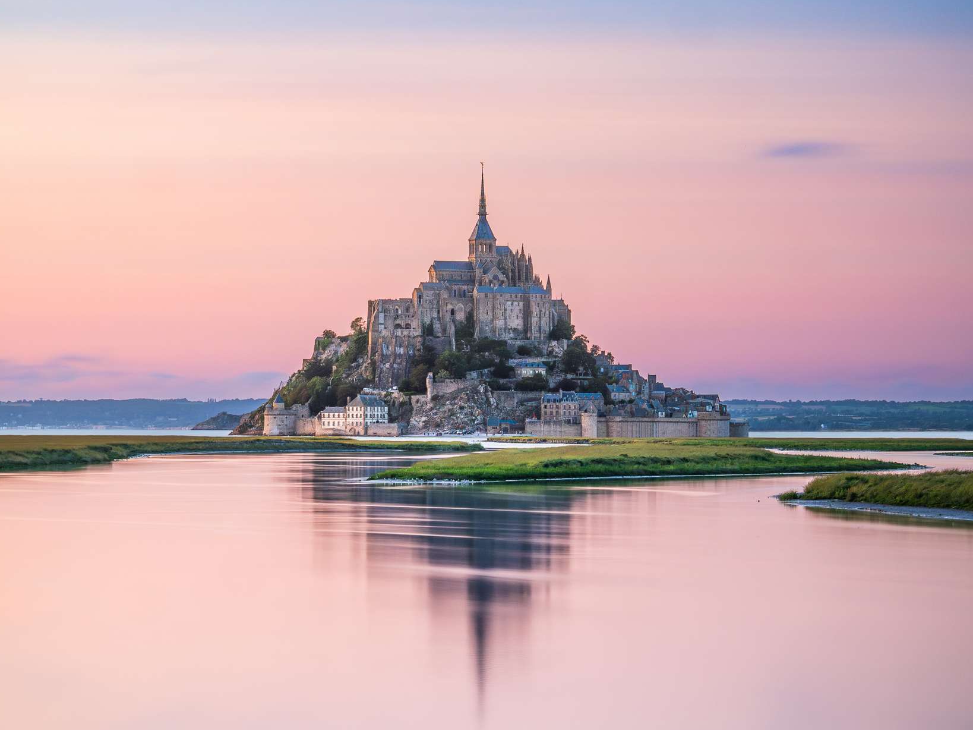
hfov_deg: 15.5
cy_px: 405
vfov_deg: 11.7
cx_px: 475
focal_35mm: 127
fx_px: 3569
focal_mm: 52
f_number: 8
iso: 100
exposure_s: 40
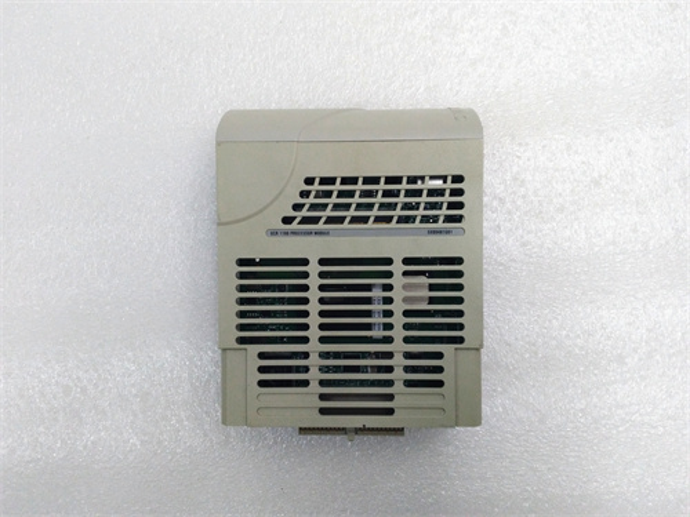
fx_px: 538
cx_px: 345
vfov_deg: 51.4
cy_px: 258
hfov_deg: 65.3
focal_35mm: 27
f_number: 2
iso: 362
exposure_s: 1/33
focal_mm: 3.79
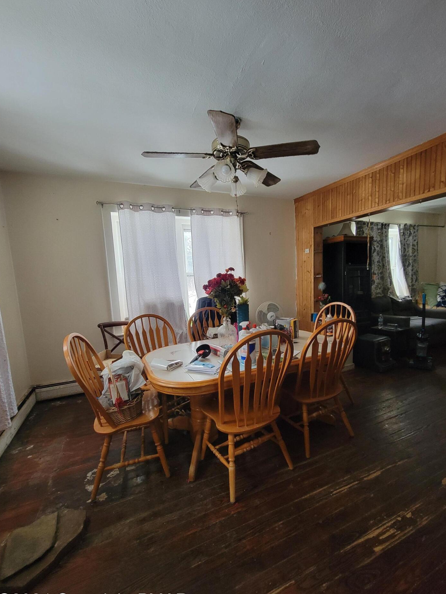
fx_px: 240
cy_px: 310
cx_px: 236
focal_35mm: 14
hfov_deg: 85.6
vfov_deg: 102.0
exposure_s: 1/40
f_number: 2.2
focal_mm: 2.2
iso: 400
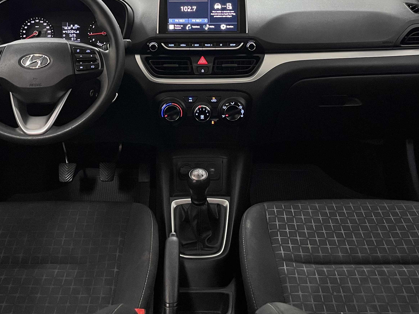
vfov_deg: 31.4
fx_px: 545
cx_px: 193
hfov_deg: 42.0
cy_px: 67
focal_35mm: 45
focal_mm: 5.1
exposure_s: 1/60
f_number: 1.6
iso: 400
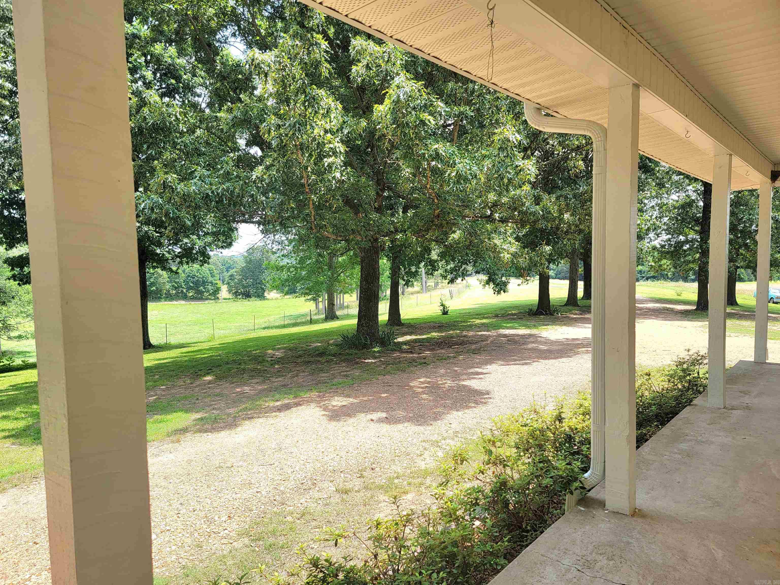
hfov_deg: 71.6
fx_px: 541
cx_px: 390
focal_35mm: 24
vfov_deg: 56.8
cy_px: 292
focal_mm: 6.7
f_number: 1.8
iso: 16
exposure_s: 1/435
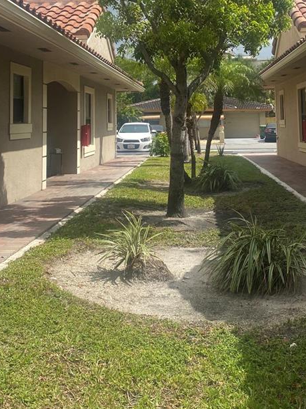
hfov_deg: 28.6
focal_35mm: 51
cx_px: 165
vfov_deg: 36.0
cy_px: 69
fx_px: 601
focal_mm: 4.25
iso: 32
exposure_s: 1/4444
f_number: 1.8
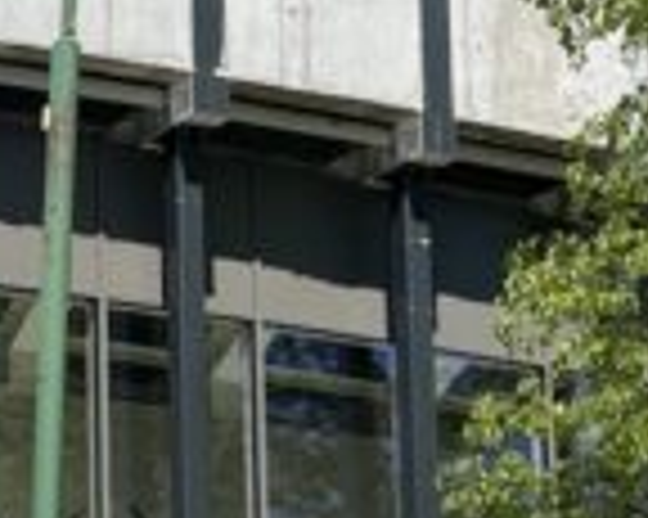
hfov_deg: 10.5
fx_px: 3450
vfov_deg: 8.6
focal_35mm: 180
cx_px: -238
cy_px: 419
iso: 50
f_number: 1.5
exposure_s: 1/4630
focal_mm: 5.7
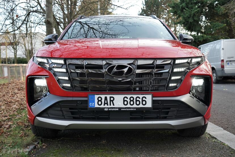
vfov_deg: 32.6
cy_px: 78
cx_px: 118
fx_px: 268
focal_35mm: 41
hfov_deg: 47.4
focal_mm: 41
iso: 800
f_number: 6.3
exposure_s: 1/160
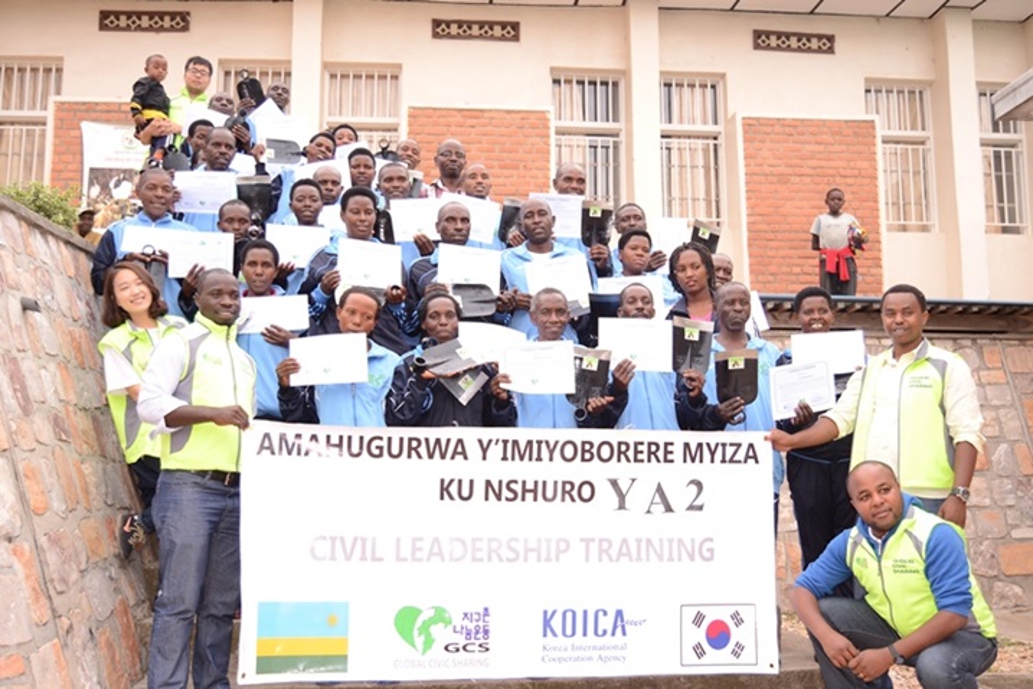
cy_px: 344
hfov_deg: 53.1
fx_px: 1033
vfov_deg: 36.9
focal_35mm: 36
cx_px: 516
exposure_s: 1/80
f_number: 3.8
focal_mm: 24
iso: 100
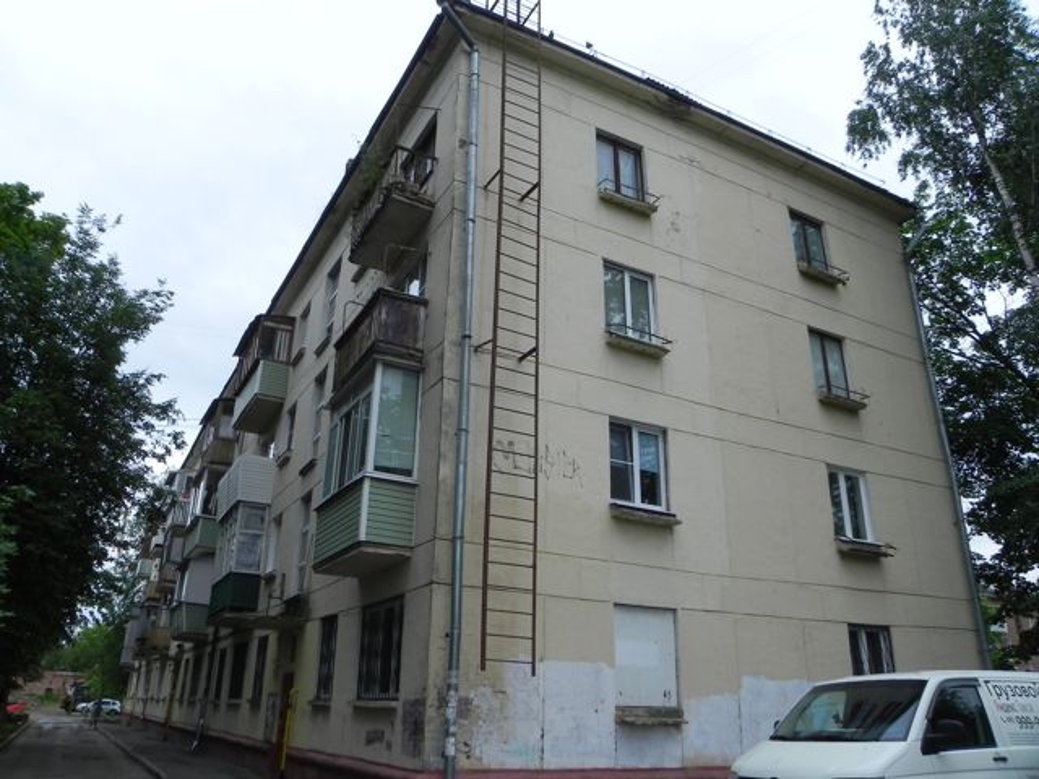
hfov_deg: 67.3
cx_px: 520
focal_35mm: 26
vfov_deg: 53.1
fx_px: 780
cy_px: 390
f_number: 7.1
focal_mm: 4.6
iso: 160
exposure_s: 1/370
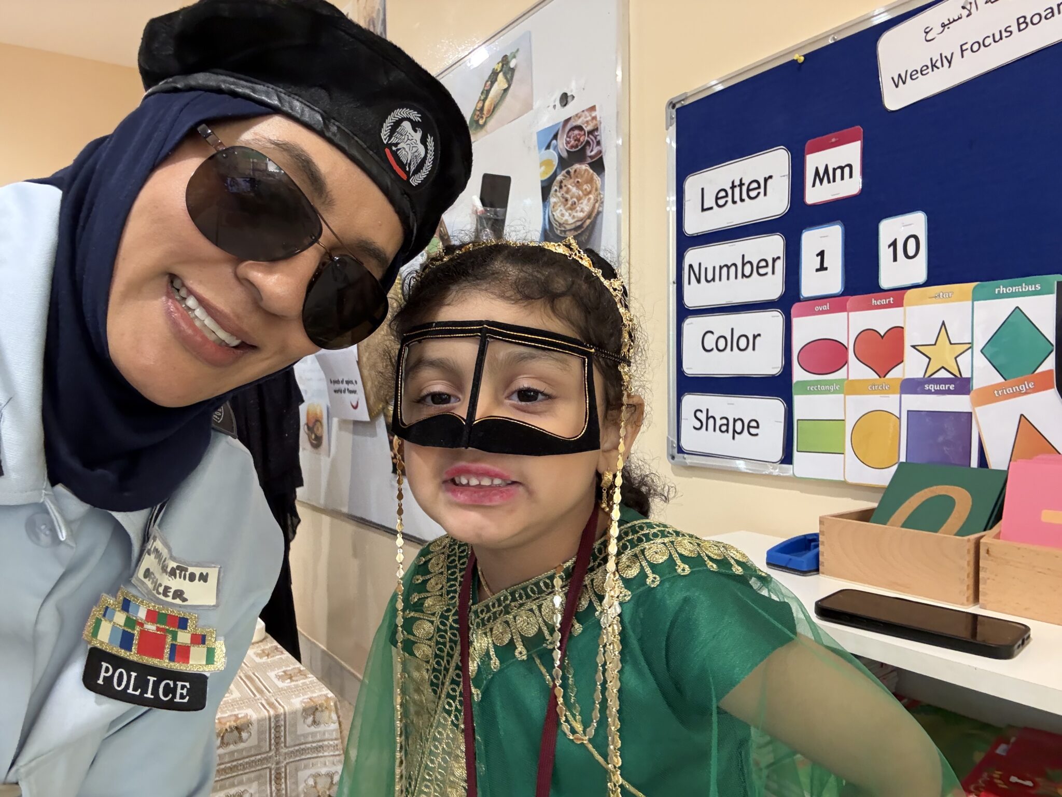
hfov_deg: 73.9
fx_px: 706
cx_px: 531
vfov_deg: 58.9
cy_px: 398
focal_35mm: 23
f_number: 1.9
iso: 250
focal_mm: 2.69
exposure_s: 1/33
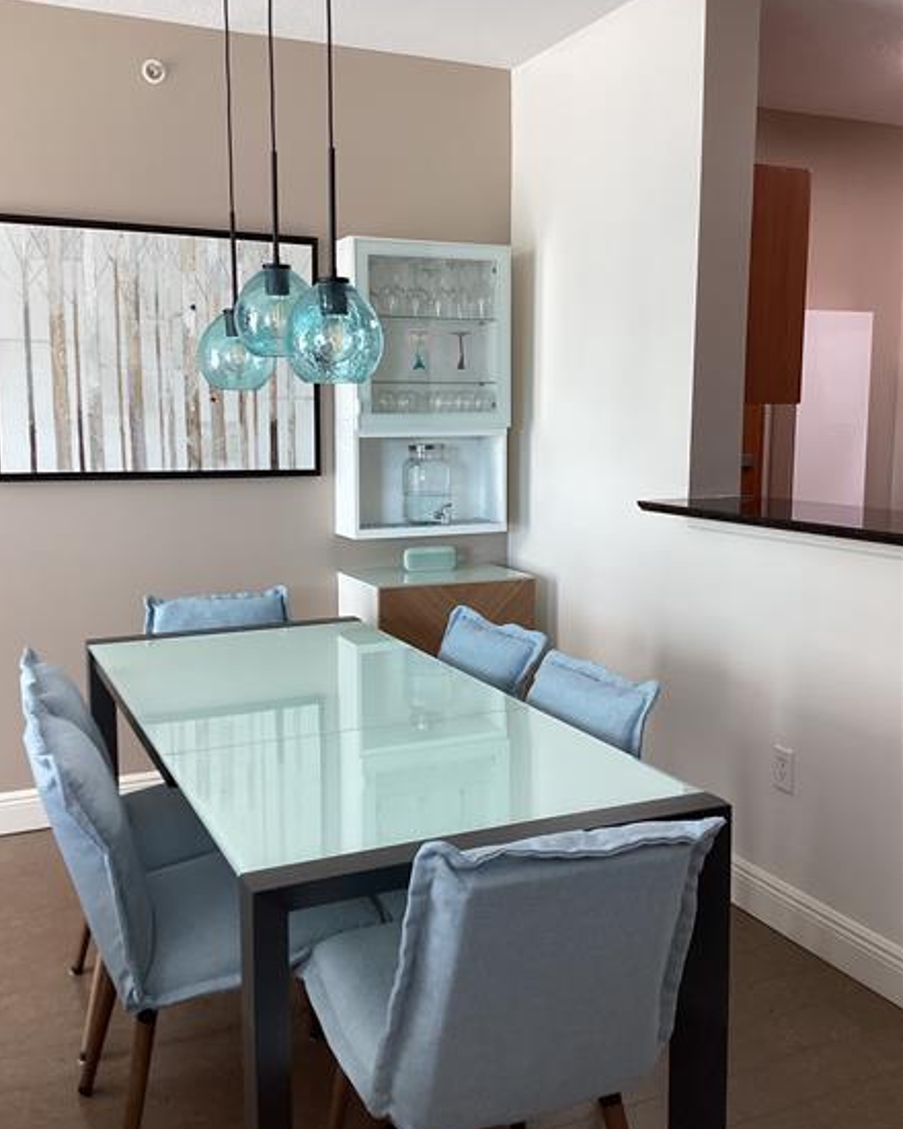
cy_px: 558
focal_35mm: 33
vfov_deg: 54.2
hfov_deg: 44.5
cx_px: 443
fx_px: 1102
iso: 80
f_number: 2.4
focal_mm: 3.3
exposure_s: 1/60
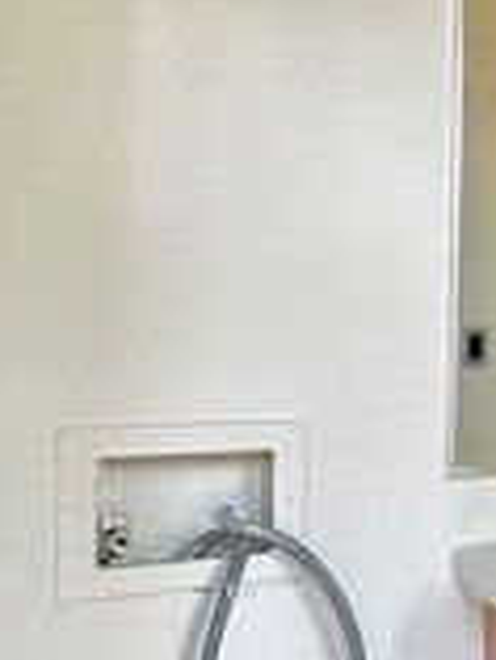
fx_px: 1088
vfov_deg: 33.8
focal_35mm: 57
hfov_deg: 19.2
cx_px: 900
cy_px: 328
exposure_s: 1/77
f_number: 2.2
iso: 320
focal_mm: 2.22
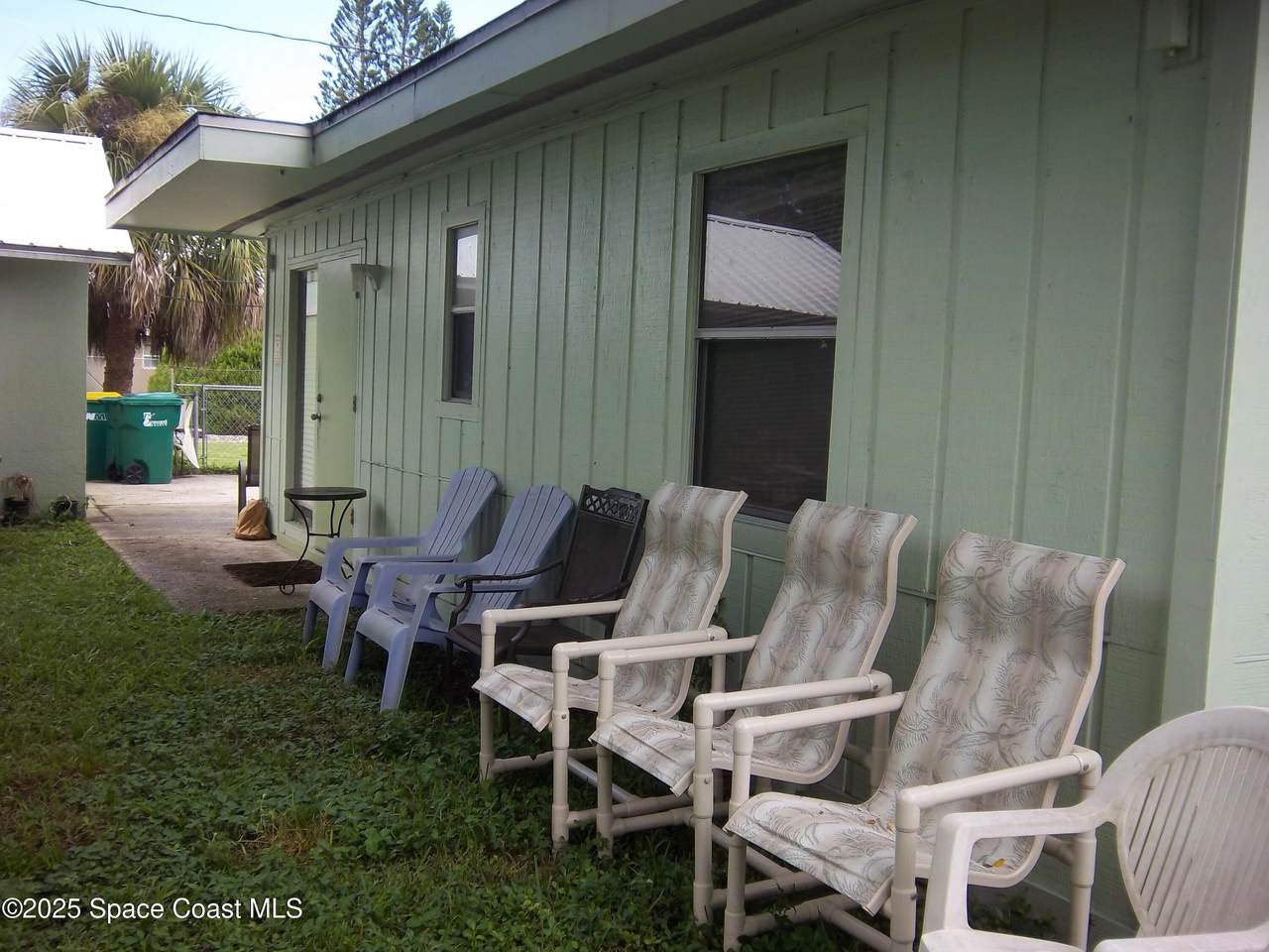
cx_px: 634
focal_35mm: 35
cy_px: 476
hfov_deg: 52.6
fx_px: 1283
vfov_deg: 40.7
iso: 64
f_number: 3.8
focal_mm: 6.2
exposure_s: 1/125
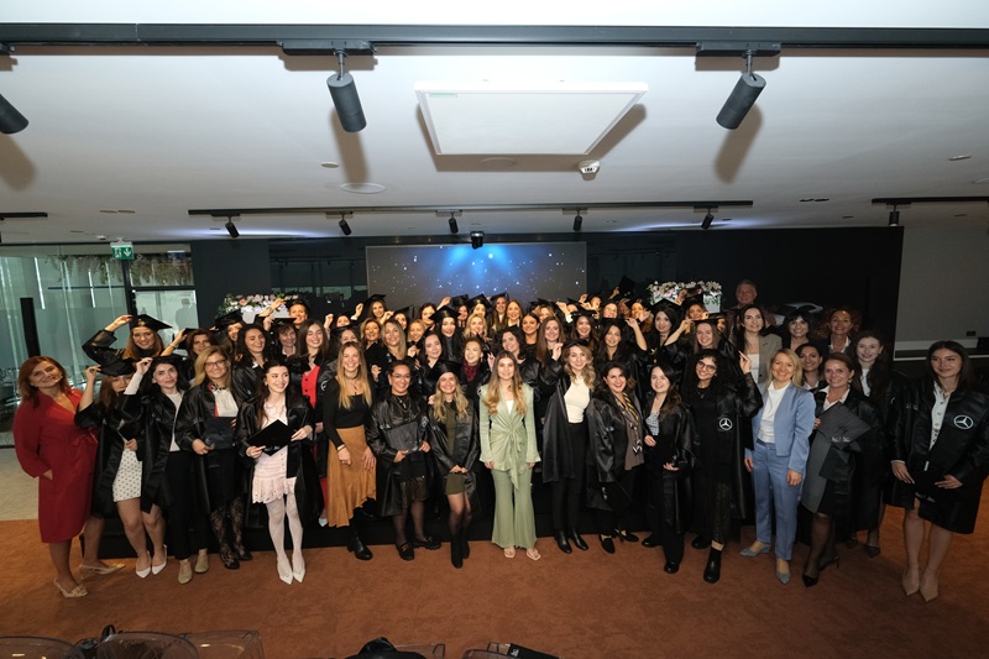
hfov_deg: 100.4
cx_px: 494
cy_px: 330
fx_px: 412
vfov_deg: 77.3
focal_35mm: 15
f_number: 5.6
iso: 2000
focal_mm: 10
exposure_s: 1/160
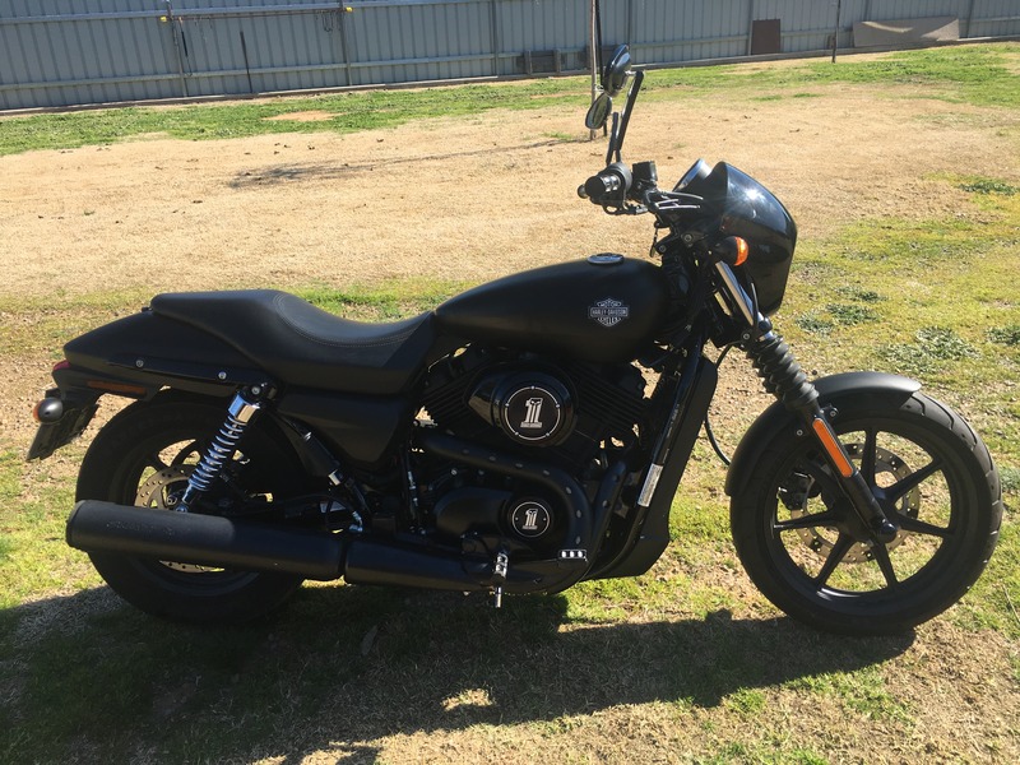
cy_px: 382
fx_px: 855
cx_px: 510
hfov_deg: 61.7
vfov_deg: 48.2
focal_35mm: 29
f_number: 2.2
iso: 25
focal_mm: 4.15
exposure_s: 1/739
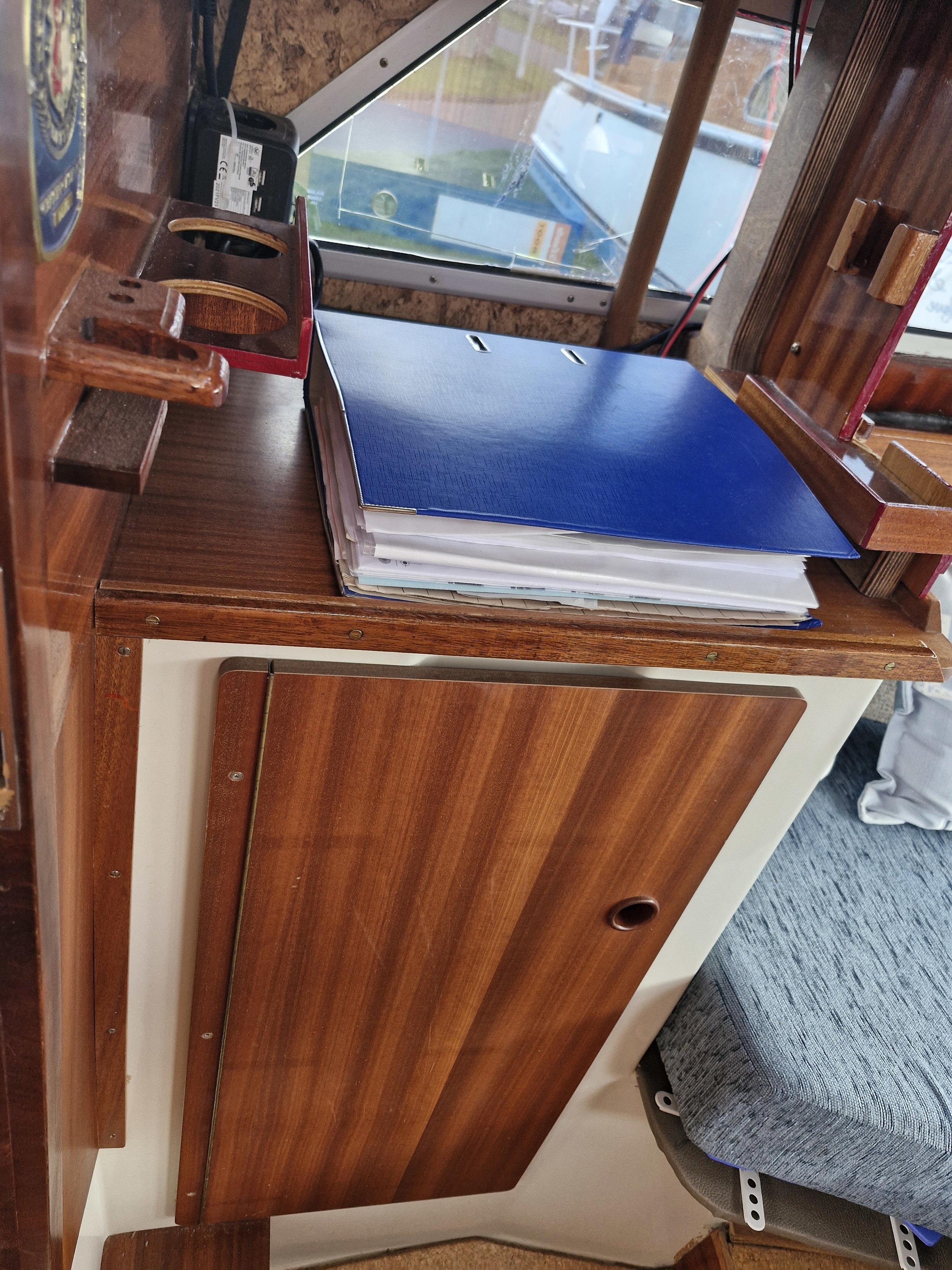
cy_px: 635
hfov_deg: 58.9
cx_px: 476
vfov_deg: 73.9
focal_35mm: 23
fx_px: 843
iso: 200
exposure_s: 1/100
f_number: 1.8
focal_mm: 5.54
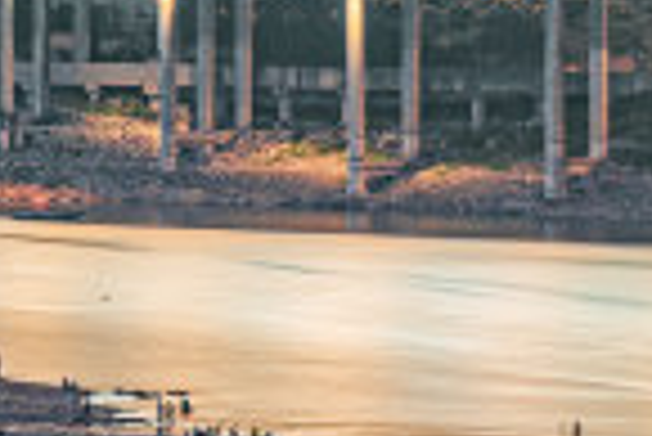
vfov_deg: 4.6
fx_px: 5366
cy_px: -398
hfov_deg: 6.8
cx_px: -373
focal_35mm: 296
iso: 100
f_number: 16
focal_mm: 70
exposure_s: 30
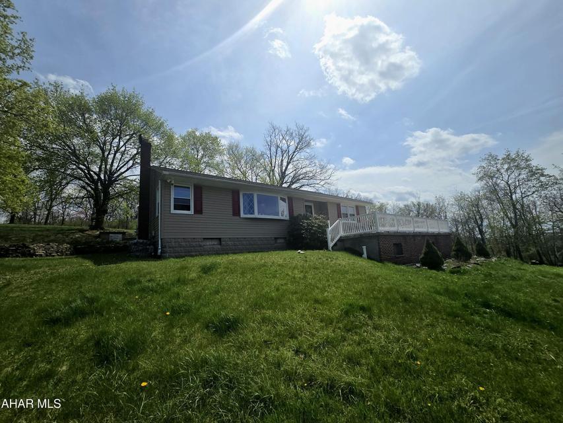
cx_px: 282
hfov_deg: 106.2
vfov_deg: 89.9
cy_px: 212
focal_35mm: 13
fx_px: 211
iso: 50
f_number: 2.2
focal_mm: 2.2
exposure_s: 1/10000
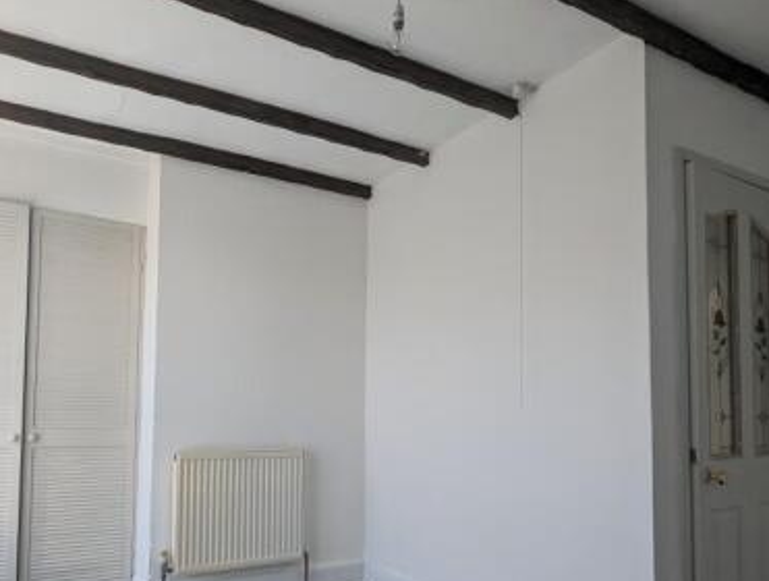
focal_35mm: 25
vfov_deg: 54.1
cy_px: 381
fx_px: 557
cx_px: 317
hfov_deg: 68.7
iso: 51
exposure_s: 1/537
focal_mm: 2.35
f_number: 2.2
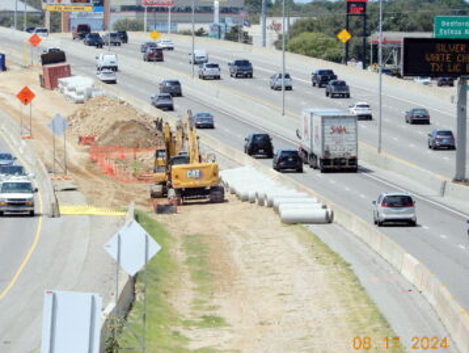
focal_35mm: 335
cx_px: 210
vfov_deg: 4.4
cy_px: 188
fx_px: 4542
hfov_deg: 5.9
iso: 80
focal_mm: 53.5
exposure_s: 1/500
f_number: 6.3
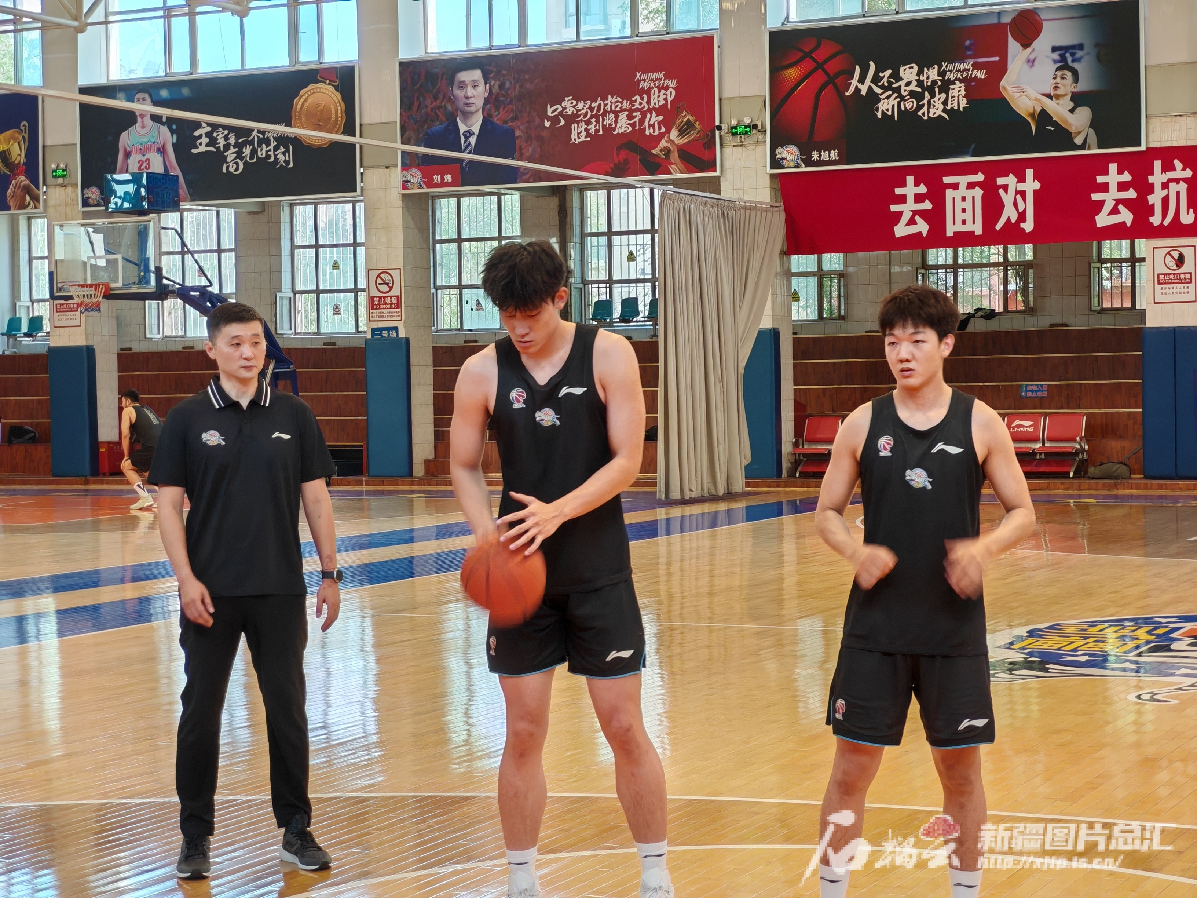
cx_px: 598
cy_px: 449
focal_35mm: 68
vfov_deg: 21.6
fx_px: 2351
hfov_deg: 28.6
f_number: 2.4
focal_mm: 8.67
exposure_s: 1/50
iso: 250
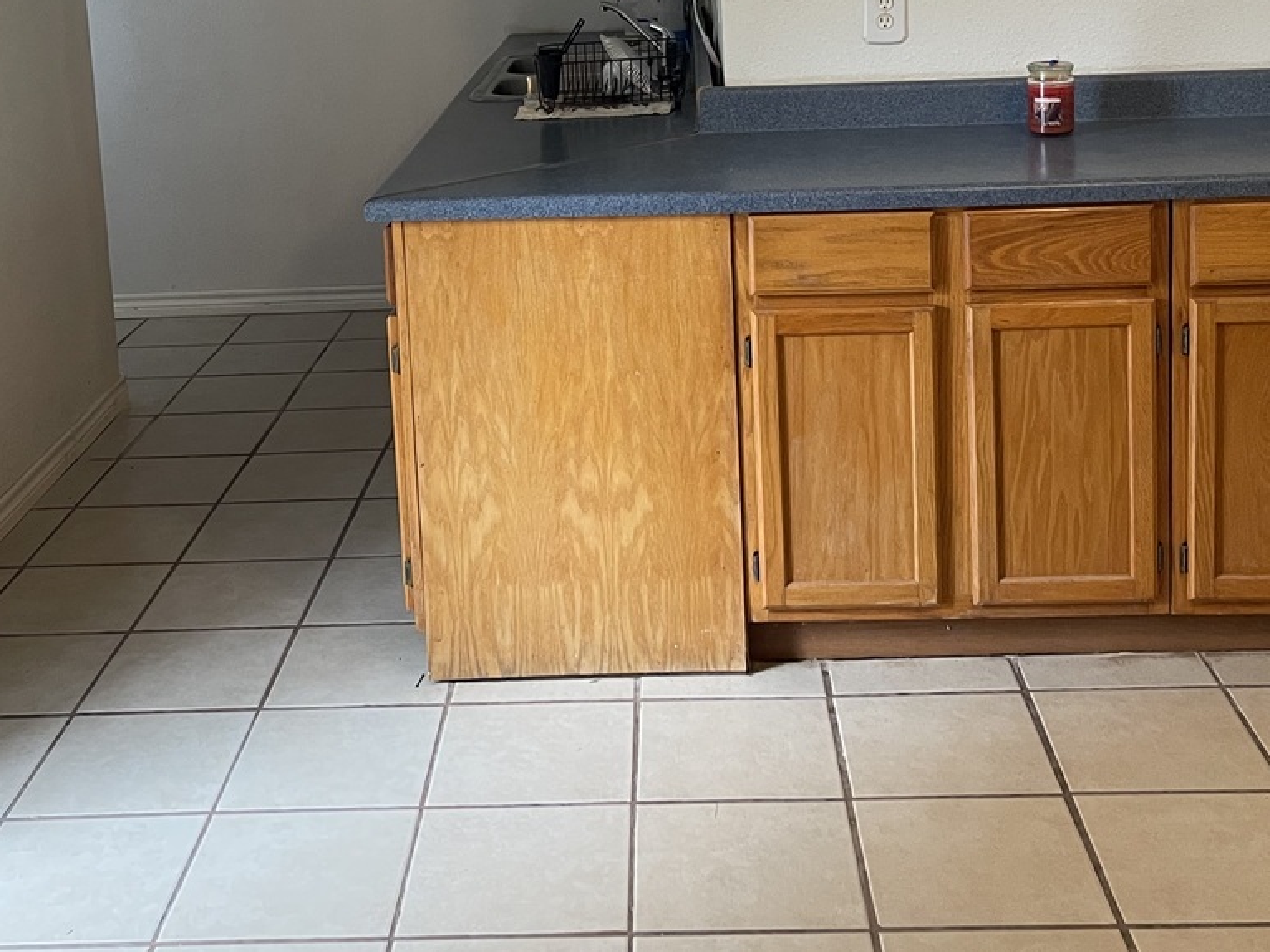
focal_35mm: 47
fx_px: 1724
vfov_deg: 29.5
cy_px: 80
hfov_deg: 40.4
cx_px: 580
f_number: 1.6
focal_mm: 5.1
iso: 250
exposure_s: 1/60
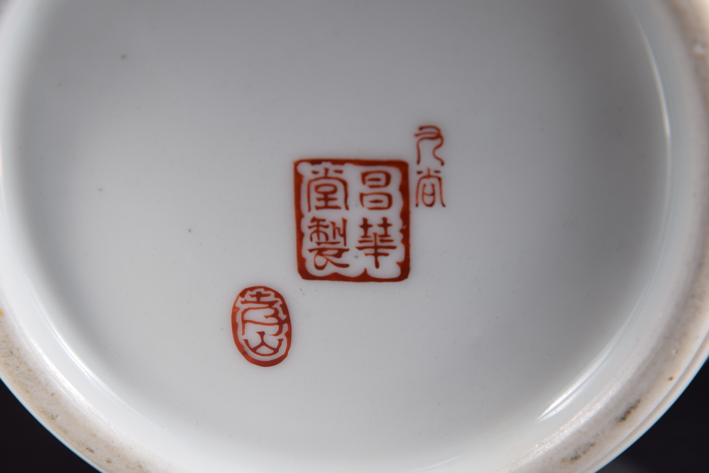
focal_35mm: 78
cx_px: 354
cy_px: 236
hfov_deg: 26.0
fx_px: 1536
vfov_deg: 17.5
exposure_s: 1/25
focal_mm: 52
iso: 320
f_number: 6.3
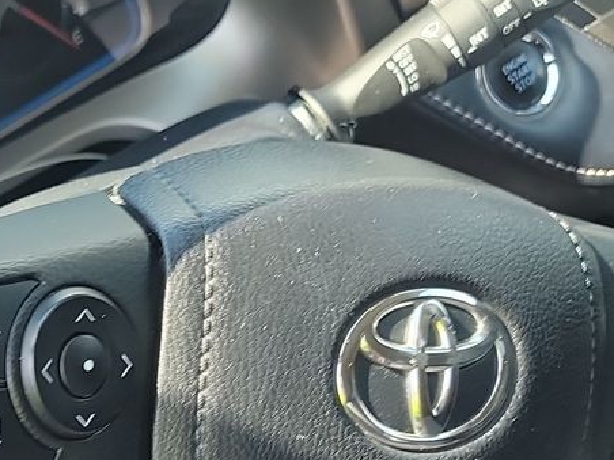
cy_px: 433
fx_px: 1508
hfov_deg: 22.6
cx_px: 92
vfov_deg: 17.1
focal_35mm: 85
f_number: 1.8
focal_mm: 6.7
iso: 69
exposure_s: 1/59
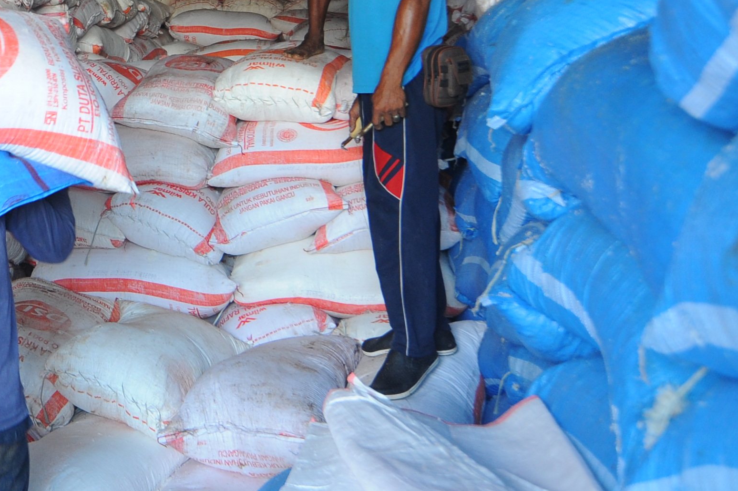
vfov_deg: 29.1
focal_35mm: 44
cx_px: 9
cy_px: 41
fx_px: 901
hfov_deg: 39.5
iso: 800
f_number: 4.5
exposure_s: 1/50
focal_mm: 16
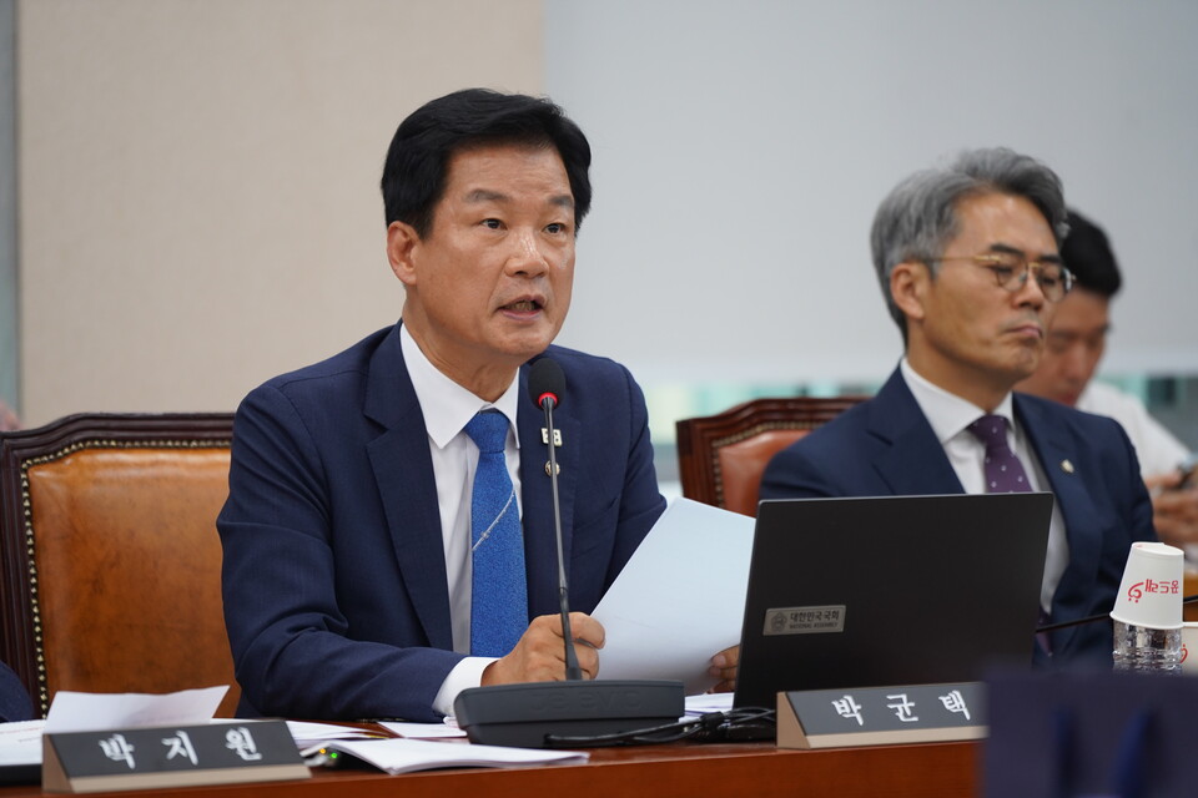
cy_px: 399
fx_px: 6588
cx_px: 599
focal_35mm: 198
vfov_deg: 6.9
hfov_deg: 10.4
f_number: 4
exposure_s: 1/100
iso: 1000
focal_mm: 198
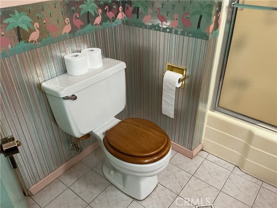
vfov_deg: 48.2
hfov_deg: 61.7
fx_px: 232
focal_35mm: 29
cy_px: 104
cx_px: 138
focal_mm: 3
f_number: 1.8
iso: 250
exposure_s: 1/40
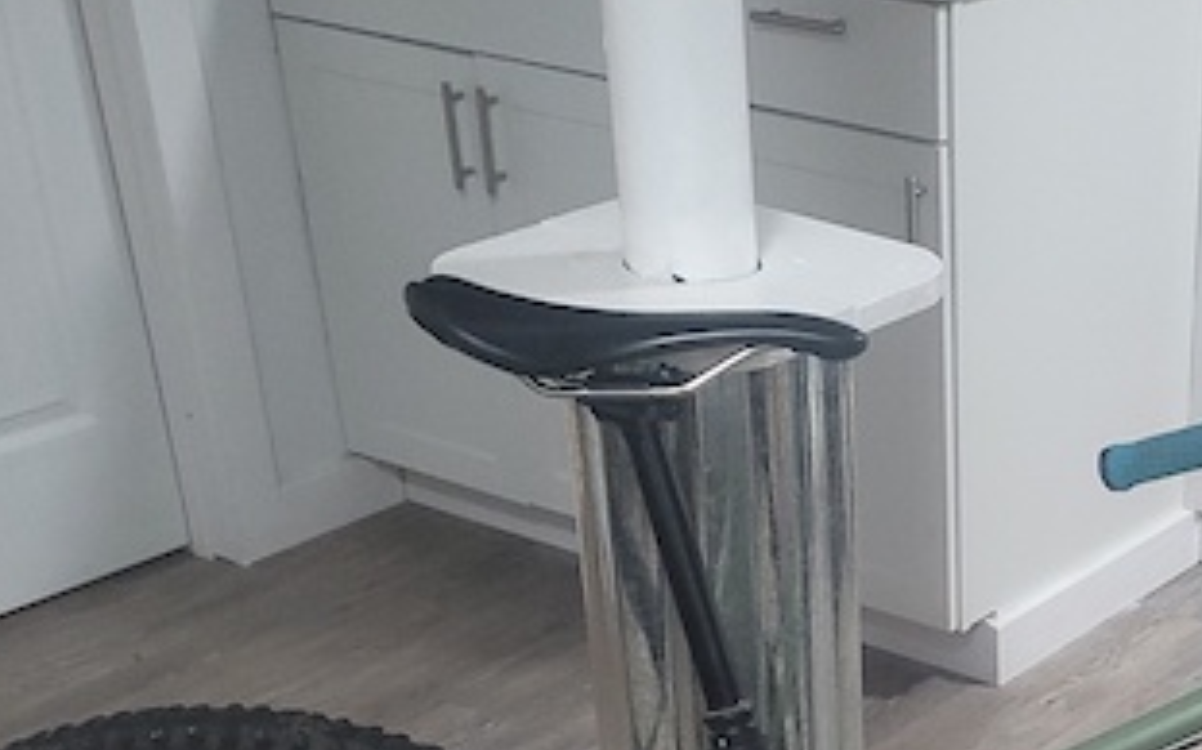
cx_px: 1121
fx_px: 2325
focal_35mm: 71
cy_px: 1044
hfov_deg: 27.7
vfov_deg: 17.0
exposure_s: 1/40
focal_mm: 5.4
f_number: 1.8
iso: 320
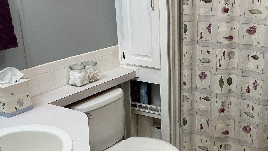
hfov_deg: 41.9
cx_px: 195
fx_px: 341
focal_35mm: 48
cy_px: 89
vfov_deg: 24.9
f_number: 1.8
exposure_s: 1/60
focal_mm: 3
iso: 80
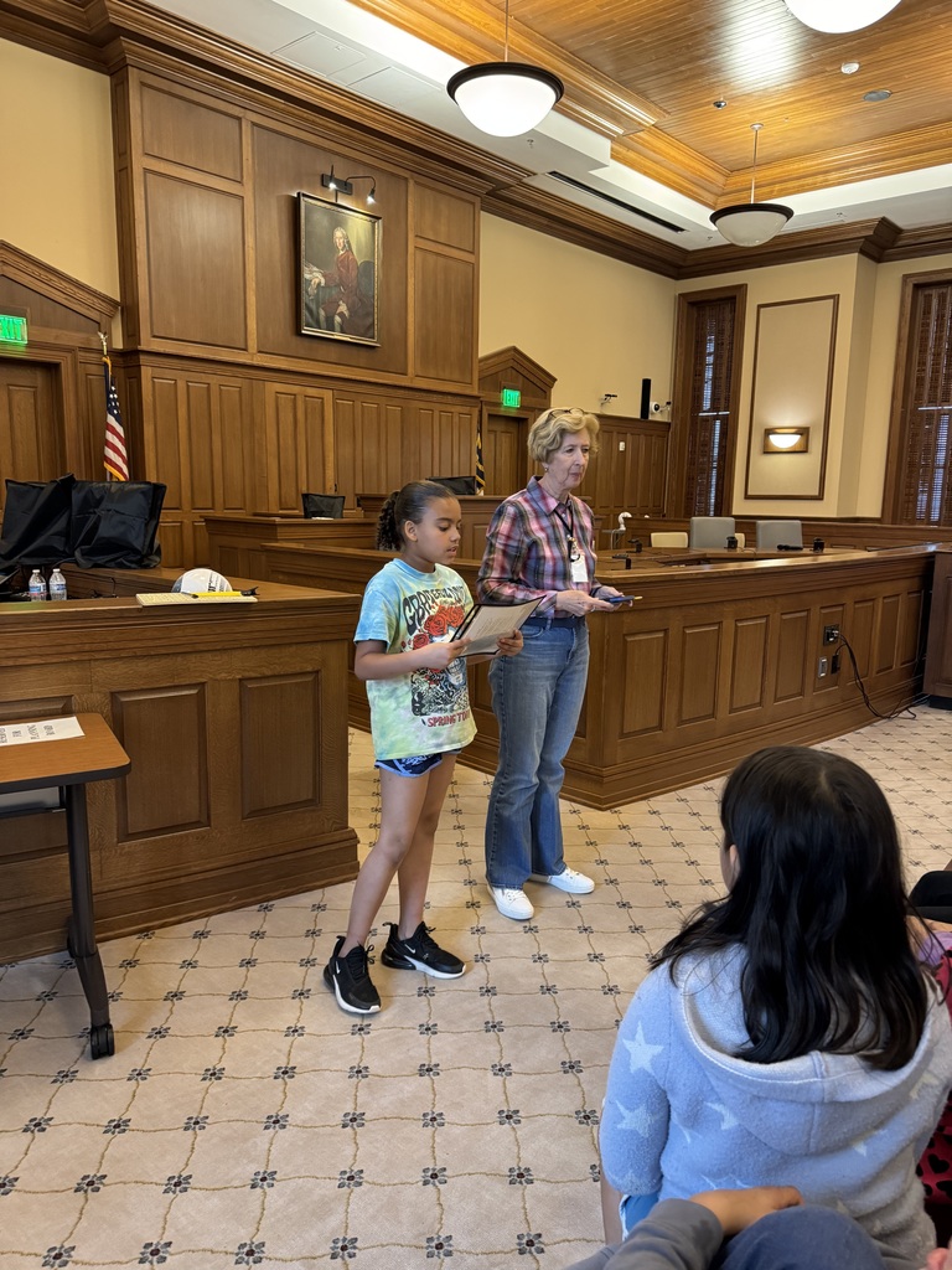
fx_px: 880
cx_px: 476
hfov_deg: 56.8
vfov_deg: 71.6
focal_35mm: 24
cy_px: 635
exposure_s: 1/60
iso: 500
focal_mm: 6.76
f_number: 1.78
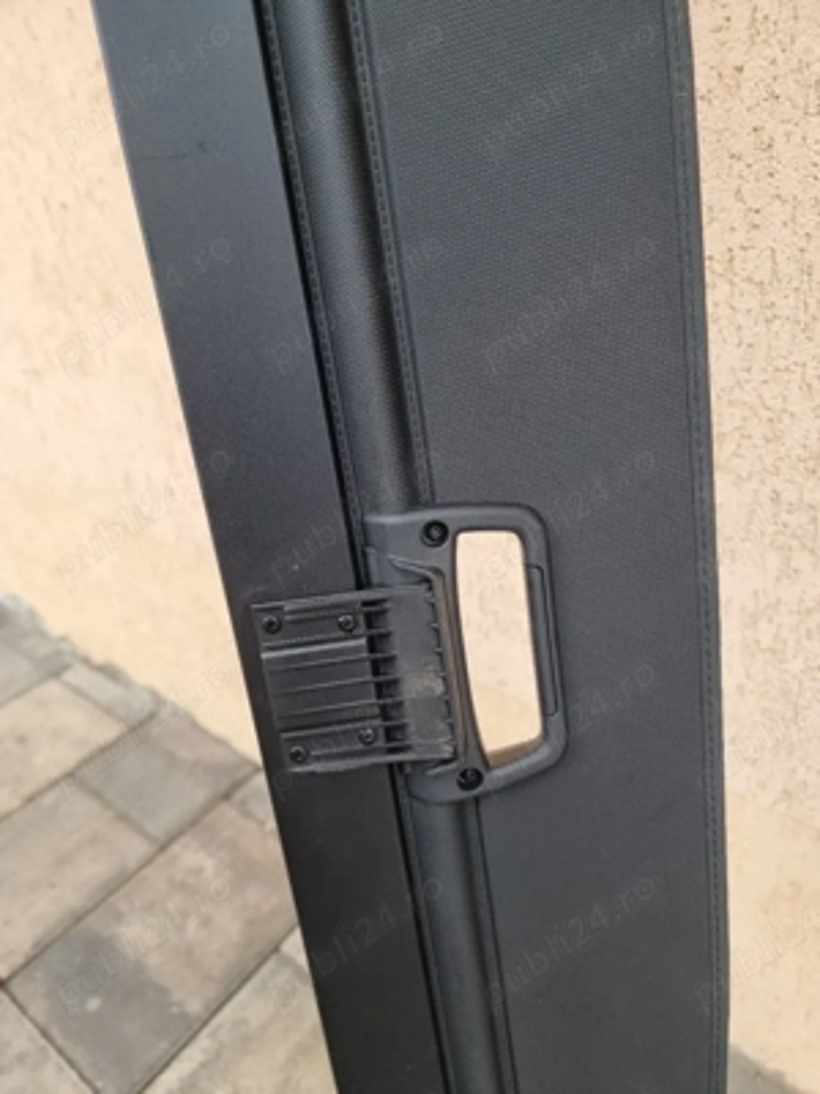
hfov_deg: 56.8
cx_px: 410
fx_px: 758
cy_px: 547
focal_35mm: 24
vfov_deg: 71.6
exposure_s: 1/100
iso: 50
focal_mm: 6.7
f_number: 1.8
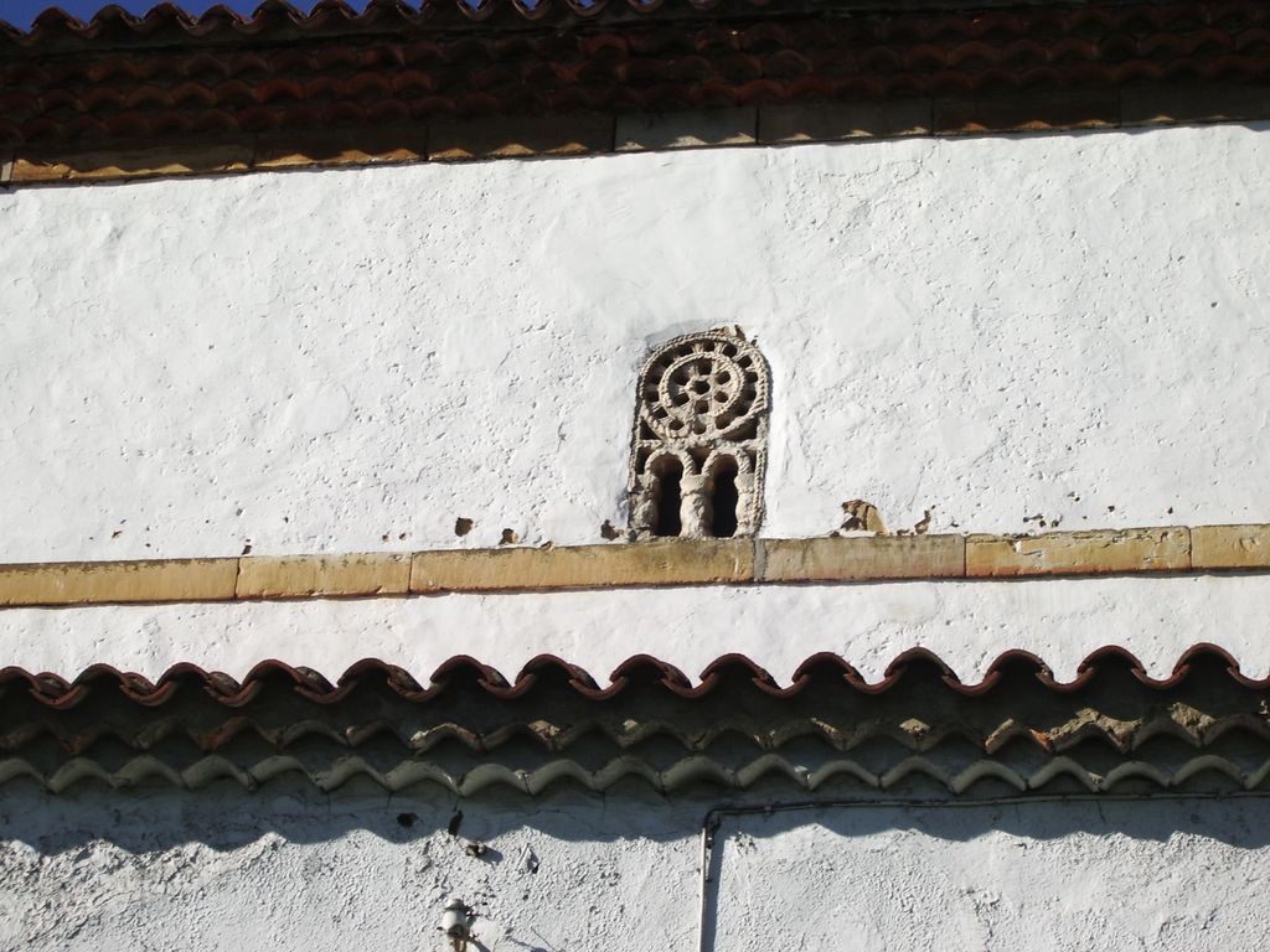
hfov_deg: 18.4
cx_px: 635
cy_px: 476
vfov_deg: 13.8
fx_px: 3926
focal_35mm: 107
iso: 50
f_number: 7.7
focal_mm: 17.4
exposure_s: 1/250
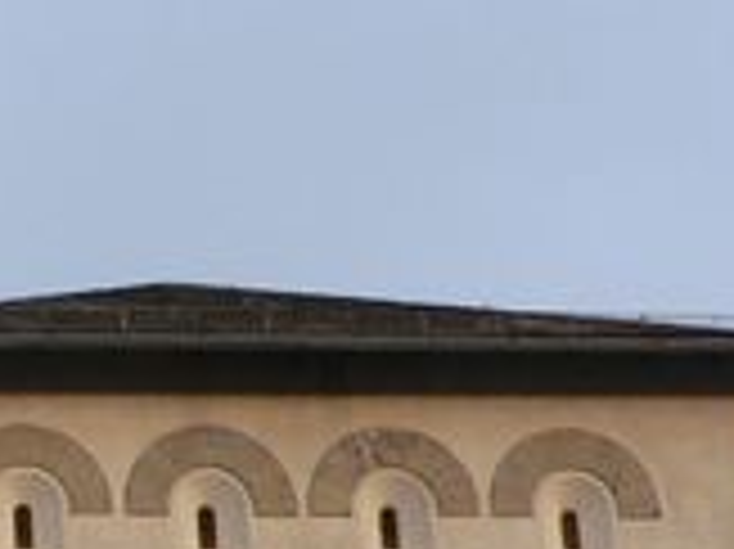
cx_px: -693
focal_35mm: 159
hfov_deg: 11.3
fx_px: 3369
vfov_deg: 9.0
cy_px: 886
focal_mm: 6
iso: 100
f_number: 2.8
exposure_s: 1/250
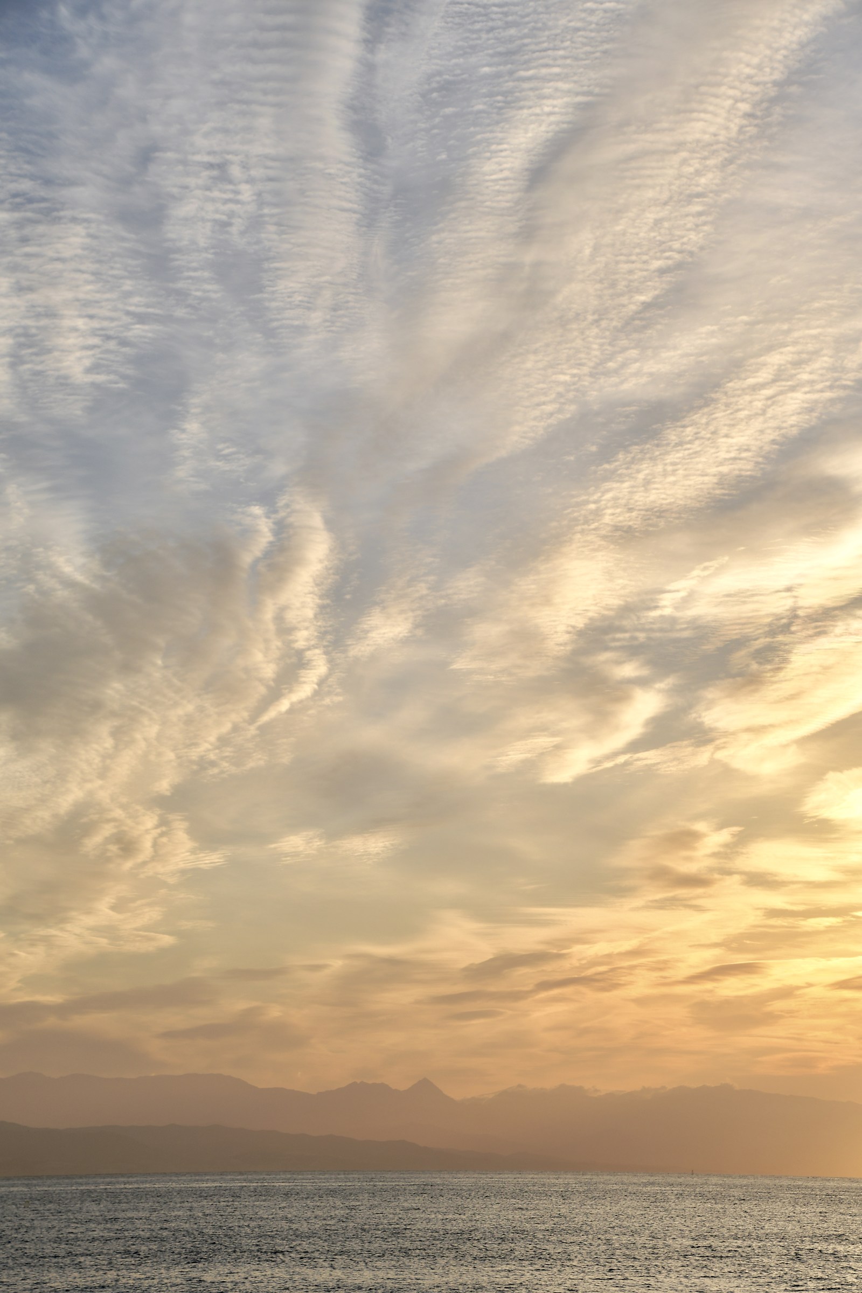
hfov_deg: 14.7
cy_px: 646
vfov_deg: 21.9
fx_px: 3340
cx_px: 431
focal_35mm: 93
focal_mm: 62
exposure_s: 1/500
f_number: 8
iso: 100
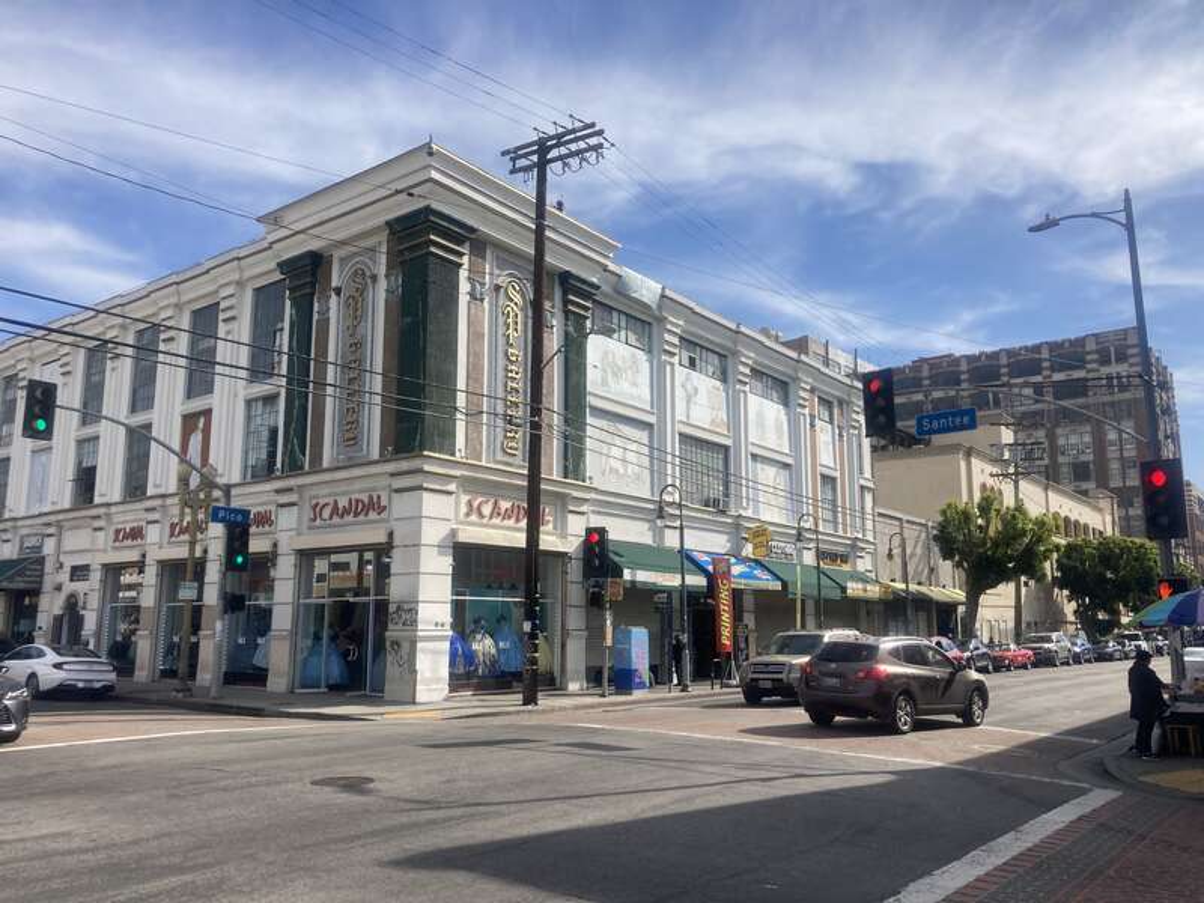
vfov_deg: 49.7
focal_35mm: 28
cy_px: 452
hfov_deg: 63.4
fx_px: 974
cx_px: 602
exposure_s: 1/3040
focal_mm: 3.99
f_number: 1.8
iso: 25
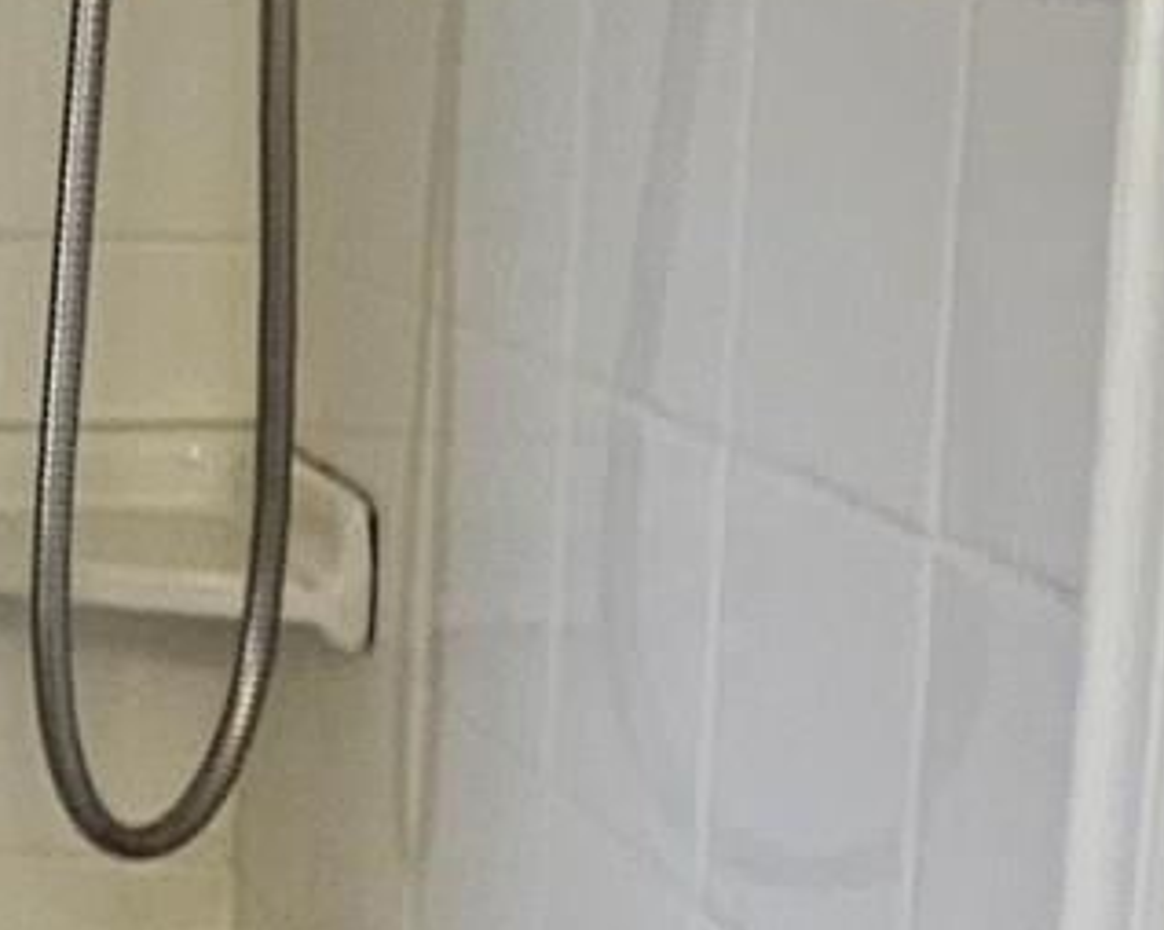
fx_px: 3167
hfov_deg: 14.4
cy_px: 300
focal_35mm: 92
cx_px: -1589
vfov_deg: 16.7
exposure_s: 1/60
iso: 200
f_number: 2.2
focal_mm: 2.2
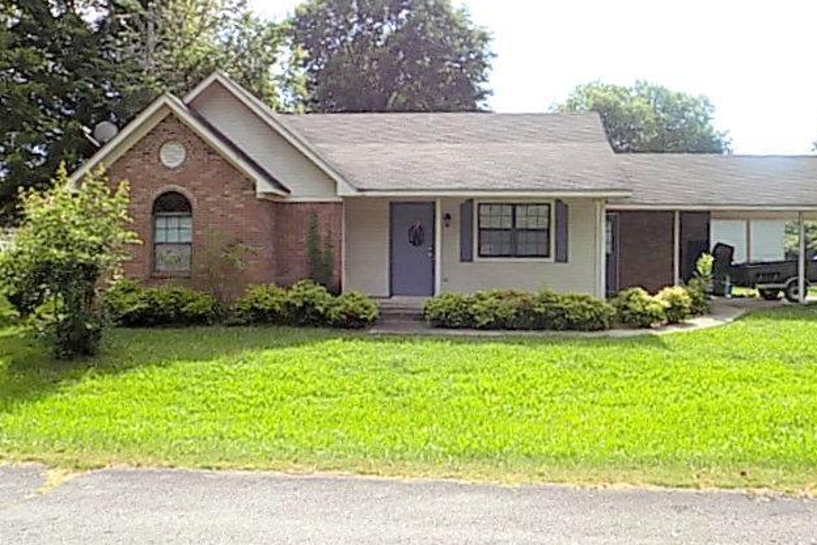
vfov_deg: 41.1
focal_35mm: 32
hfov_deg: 58.7
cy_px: 263
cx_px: 407
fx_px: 726
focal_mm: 5.3
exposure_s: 1/500
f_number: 3.3
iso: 80
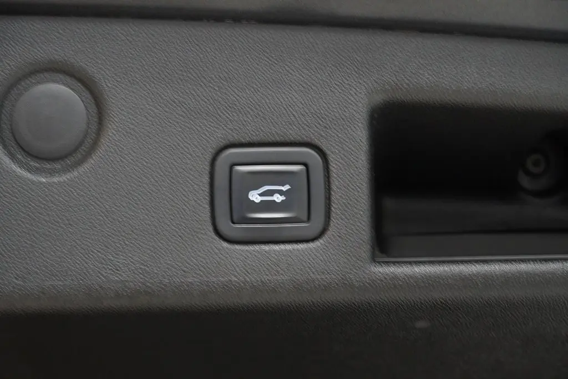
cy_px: 190
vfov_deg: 13.0
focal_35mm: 105
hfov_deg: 19.5
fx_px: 1657
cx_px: 284
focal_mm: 70
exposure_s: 1/25
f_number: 5.6
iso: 6400
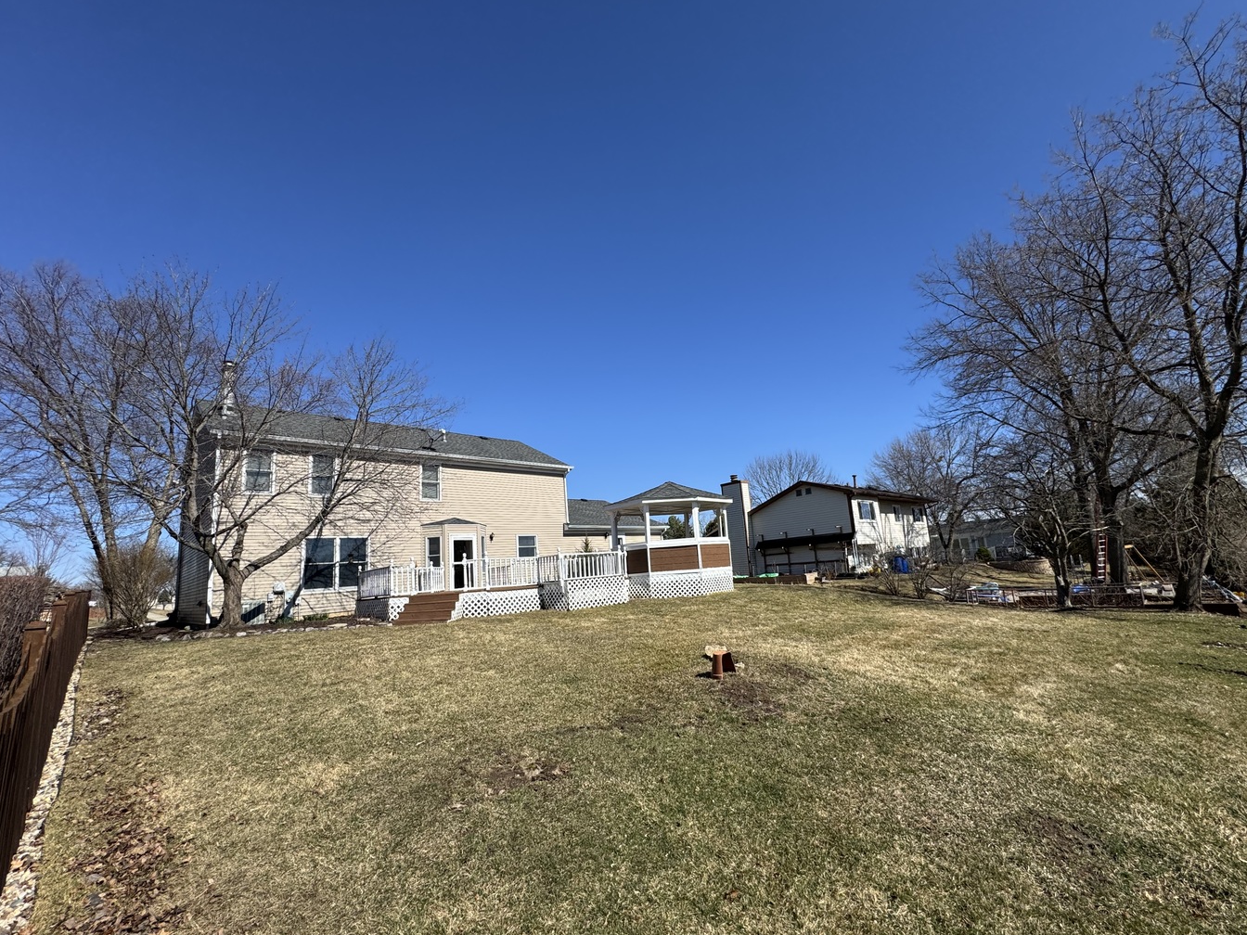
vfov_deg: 81.7
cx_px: 653
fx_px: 540
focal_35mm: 15
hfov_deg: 98.1
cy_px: 482
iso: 50
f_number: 2.2
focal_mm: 2.22
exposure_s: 1/2874
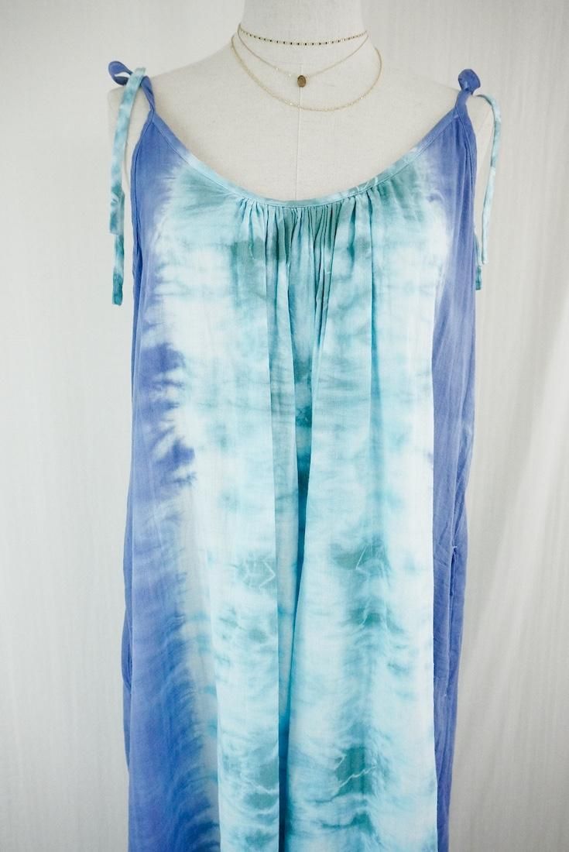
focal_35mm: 30
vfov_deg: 61.9
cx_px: 284
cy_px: 426
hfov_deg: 43.7
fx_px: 710
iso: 6400
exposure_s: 1/800
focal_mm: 20
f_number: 5.6
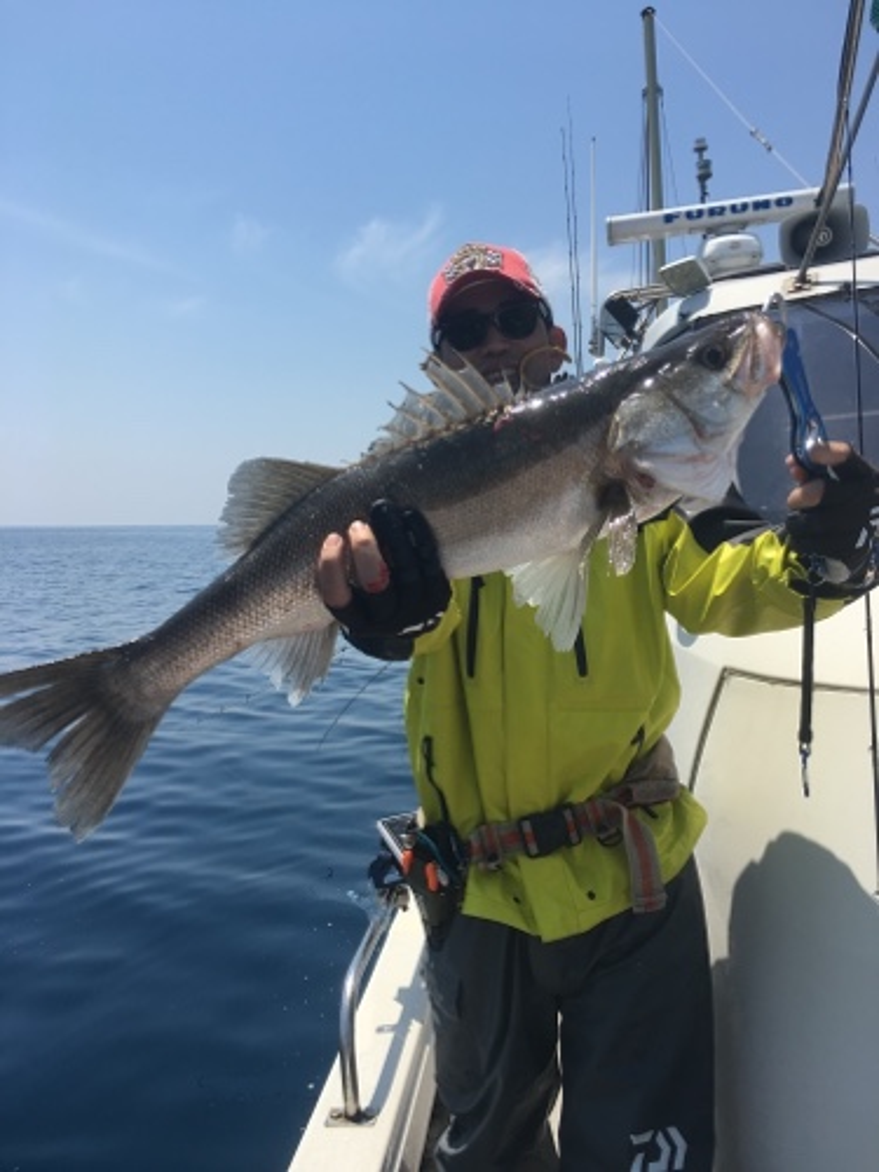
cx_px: 440
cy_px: 586
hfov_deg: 48.2
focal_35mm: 29
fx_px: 982
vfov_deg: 61.7
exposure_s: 1/1748
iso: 25
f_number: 2.2
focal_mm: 4.15
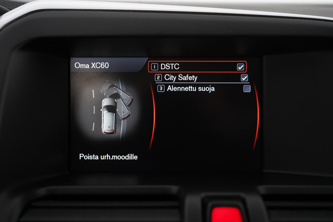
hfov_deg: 58.7
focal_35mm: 32
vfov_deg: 41.1
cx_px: 166
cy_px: 111
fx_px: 296
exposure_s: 1/60
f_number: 5
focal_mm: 32
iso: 4000
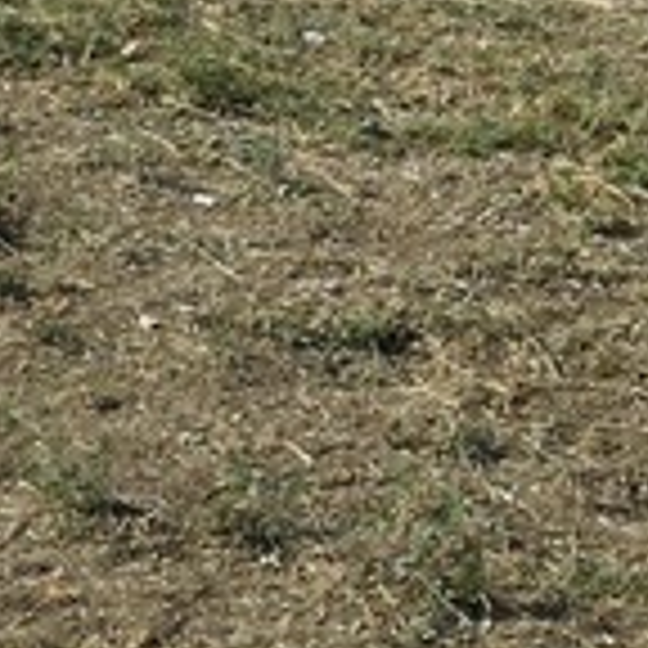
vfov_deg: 2.6
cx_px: 2826
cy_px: -1656
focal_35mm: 660
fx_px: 13978
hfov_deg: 2.6
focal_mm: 70
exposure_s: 1/250
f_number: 14
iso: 200
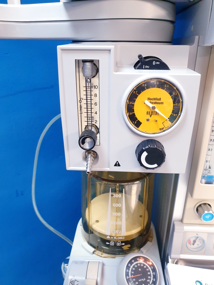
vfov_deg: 67.3
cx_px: 107
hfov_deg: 53.1
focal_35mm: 26
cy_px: 142
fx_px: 214
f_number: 2.4
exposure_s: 1/50
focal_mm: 4.3
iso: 400
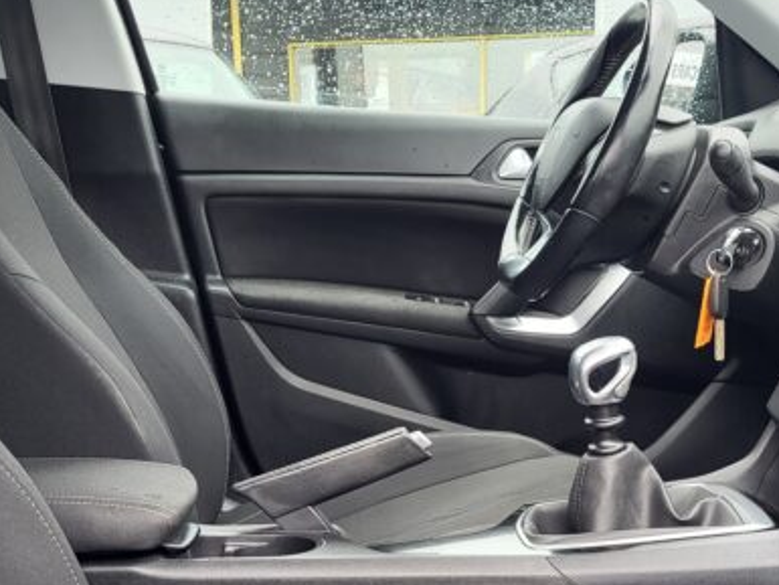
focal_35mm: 54
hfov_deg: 35.4
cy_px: 496
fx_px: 1216
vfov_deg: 26.4
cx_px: 467
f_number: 1.8
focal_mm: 5.4
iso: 125
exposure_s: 1/100
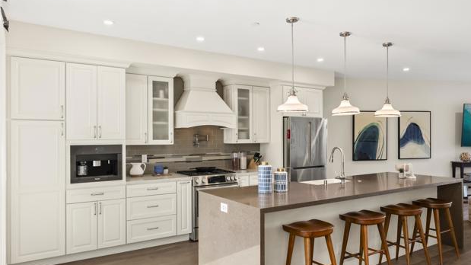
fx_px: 325
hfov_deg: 71.9
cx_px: 242
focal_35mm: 26
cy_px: 139
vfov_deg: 44.4
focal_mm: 24
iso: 800
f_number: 7.1
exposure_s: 1/50
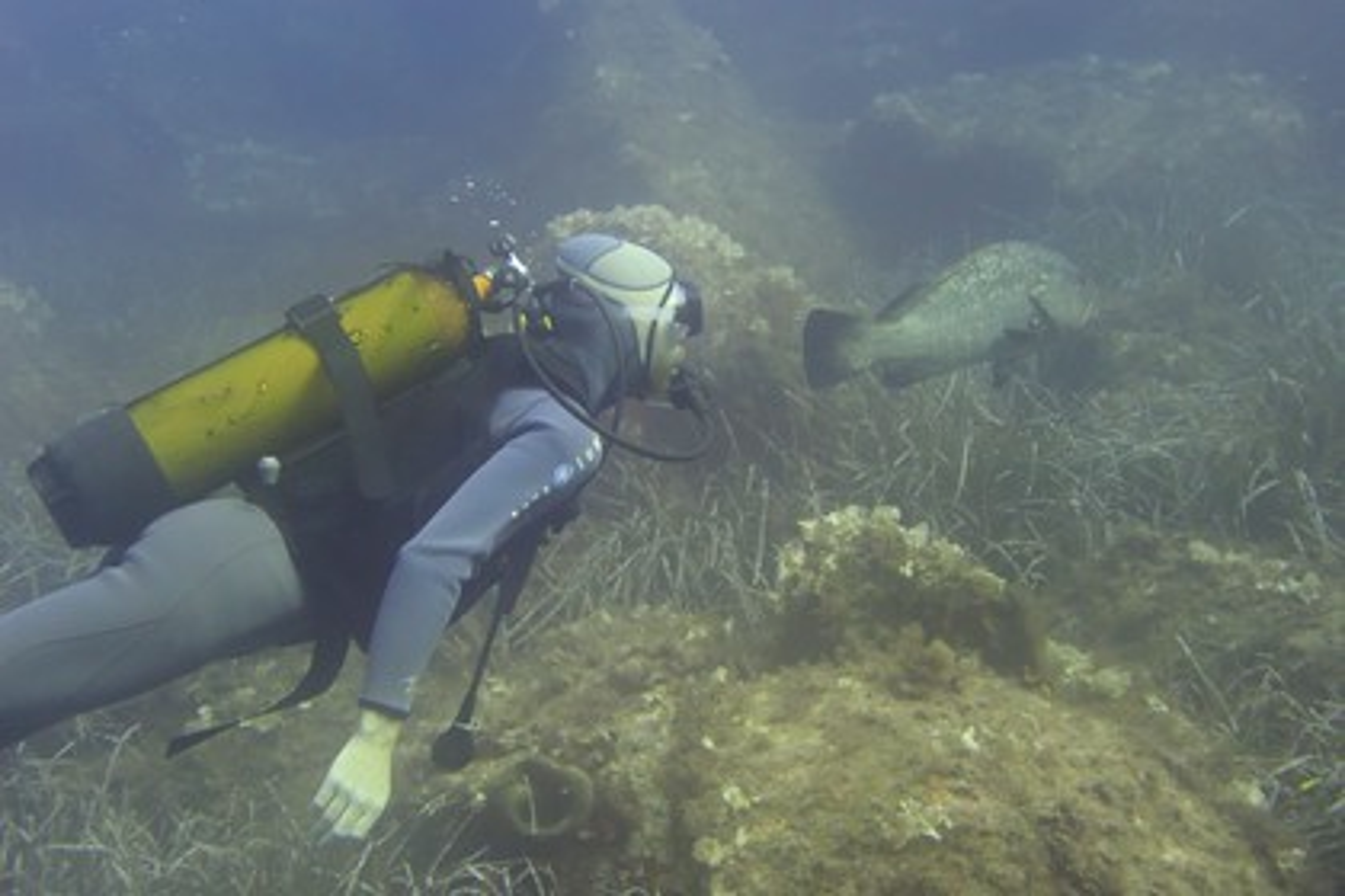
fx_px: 1868
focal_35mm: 50
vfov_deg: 27.0
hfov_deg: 39.6
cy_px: 448
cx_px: 672
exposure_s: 1/200
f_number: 8
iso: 1600
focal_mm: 50
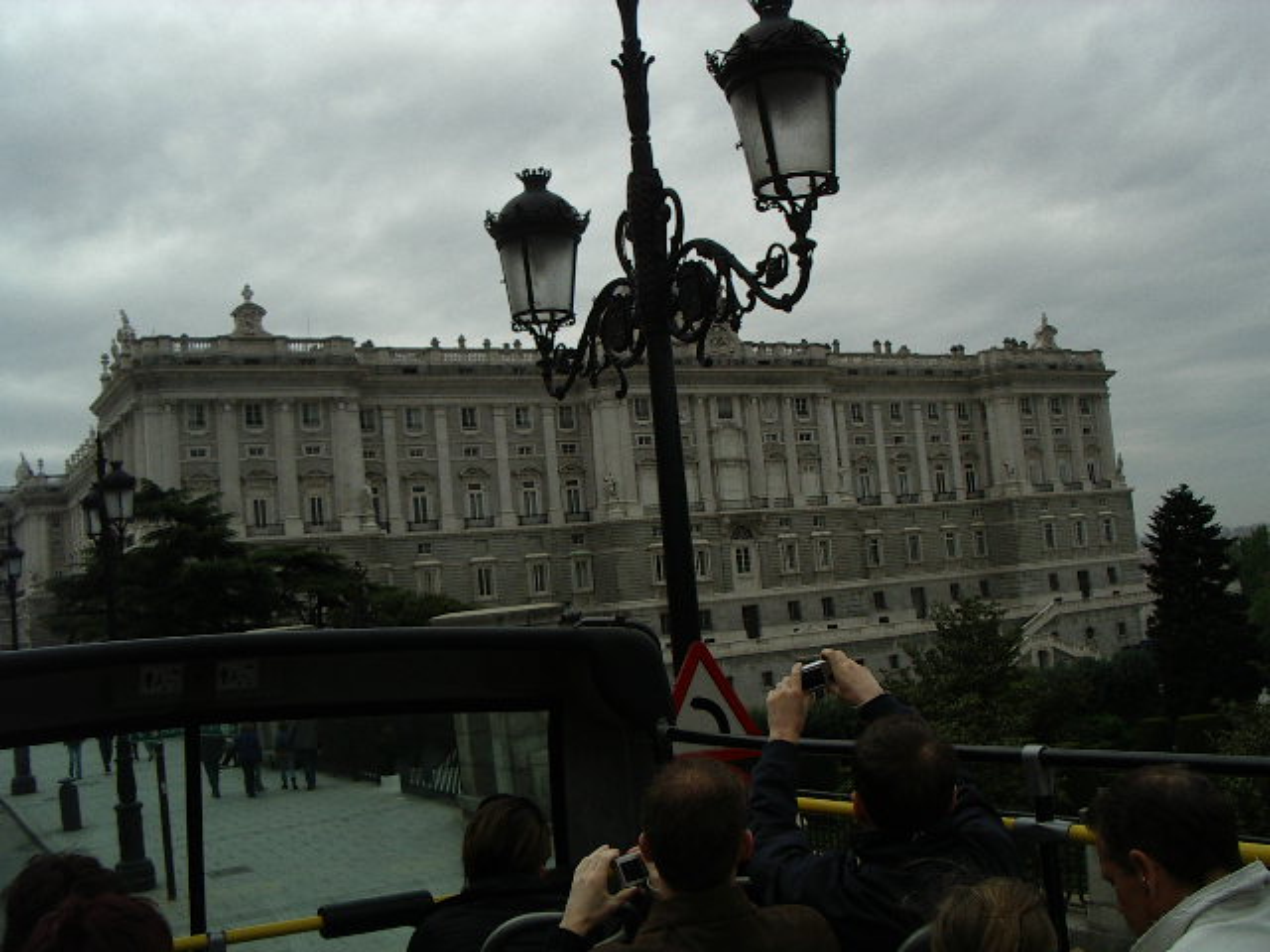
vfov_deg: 37.7
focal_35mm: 38
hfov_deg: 49.0
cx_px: 635
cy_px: 476
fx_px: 1394
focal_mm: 5.8
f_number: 4.8
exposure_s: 1/800
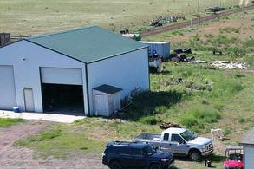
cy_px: 175
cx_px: 261
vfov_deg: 14.0
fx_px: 677
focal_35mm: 96
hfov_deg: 20.5
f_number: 2.8
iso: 110
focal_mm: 8.38
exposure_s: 1/1000
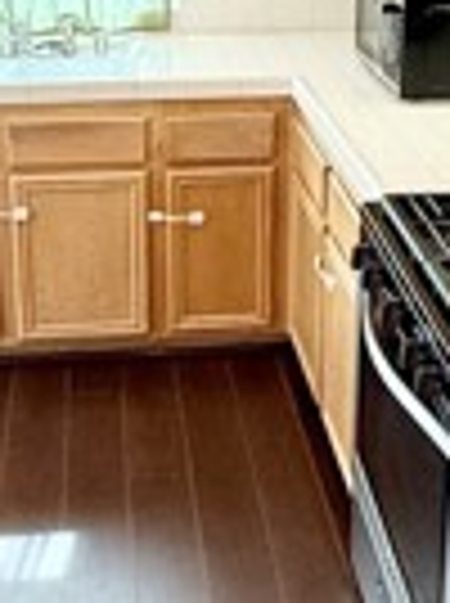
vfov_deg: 28.3
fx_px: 1165
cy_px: 112
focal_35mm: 67
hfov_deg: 21.9
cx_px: 202
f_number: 2.2
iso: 80
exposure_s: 1/120
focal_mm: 2.22
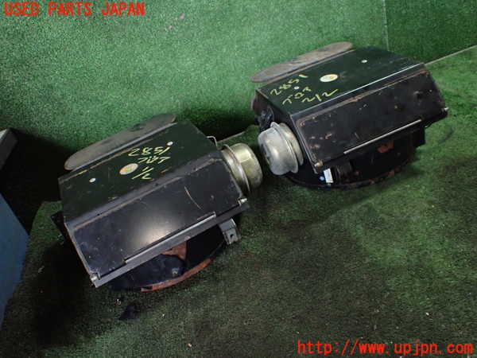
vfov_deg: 46.8
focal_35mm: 30
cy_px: 179
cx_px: 238
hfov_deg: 60.0
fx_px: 413
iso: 640
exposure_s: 1/125
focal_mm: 5.4
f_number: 2.3
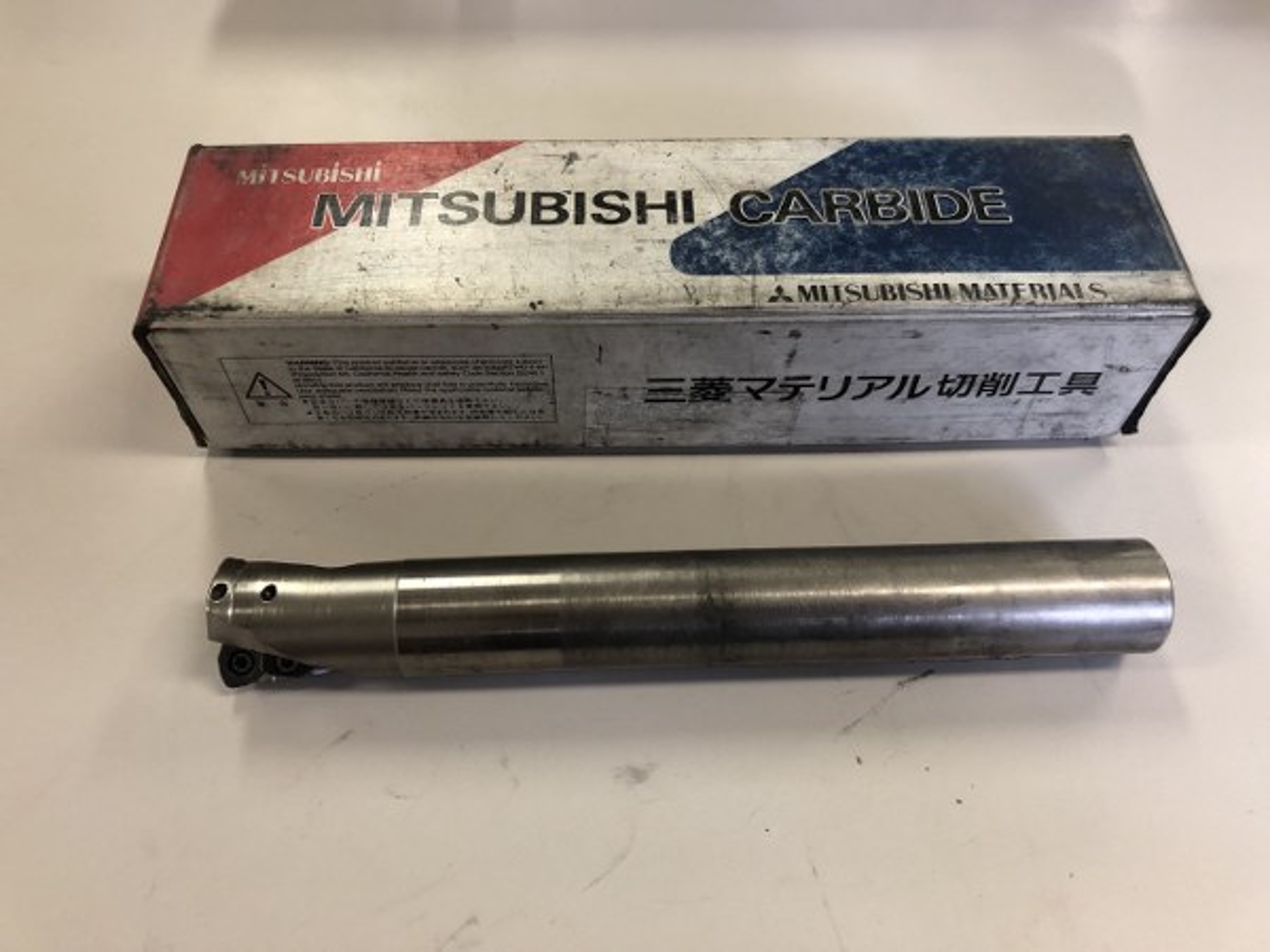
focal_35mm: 28
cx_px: 635
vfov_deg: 49.7
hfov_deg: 63.4
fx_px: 1027
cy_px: 476
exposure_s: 1/33
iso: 40
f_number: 1.8
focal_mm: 3.99
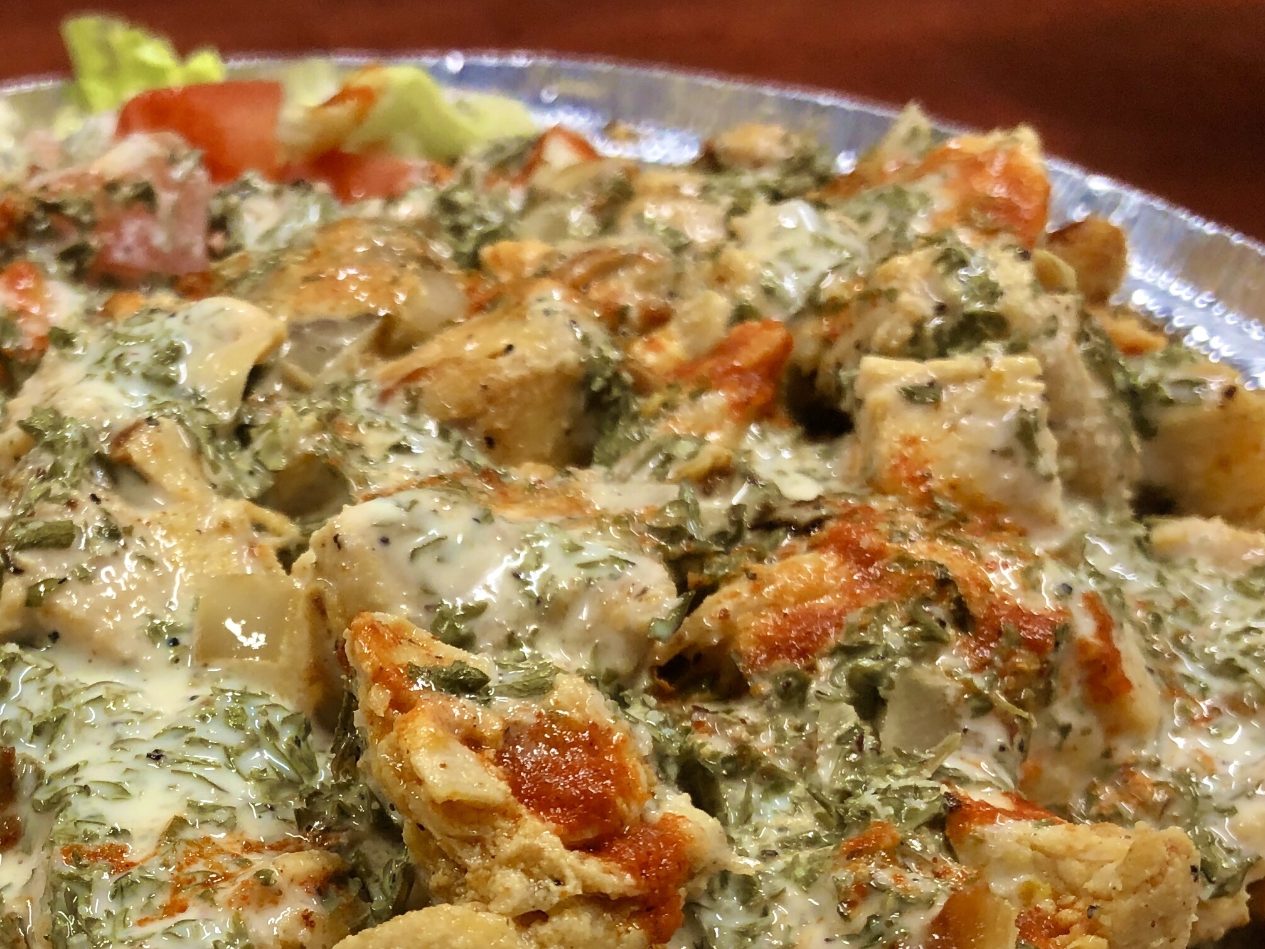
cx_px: 242
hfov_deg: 33.3
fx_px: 2046
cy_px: 806
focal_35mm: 56
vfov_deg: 25.5
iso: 40
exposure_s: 1/24
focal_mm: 3.99
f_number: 1.8
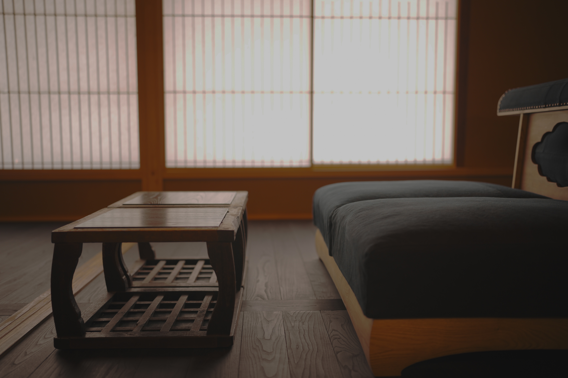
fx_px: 552
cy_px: 189
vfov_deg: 37.9
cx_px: 284
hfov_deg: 54.4
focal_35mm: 35
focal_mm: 35
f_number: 1.4
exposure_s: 1/80
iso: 100
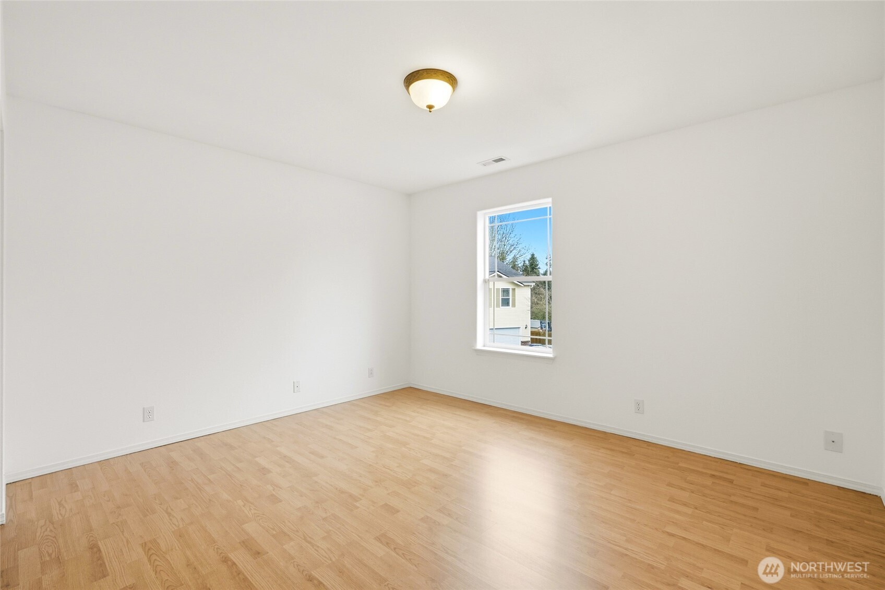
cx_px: 442
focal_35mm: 16
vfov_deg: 72.0
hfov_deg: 95.0
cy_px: 295
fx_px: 406
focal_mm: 16.5
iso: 1250
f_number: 9
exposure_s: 1/1000
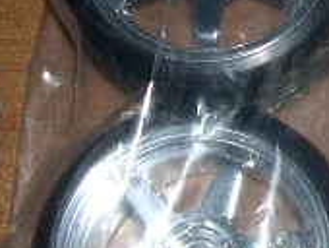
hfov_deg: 13.3
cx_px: 434
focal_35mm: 143
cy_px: -6
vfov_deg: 10.3
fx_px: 1361
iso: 100
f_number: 7.6
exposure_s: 1/60
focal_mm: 8
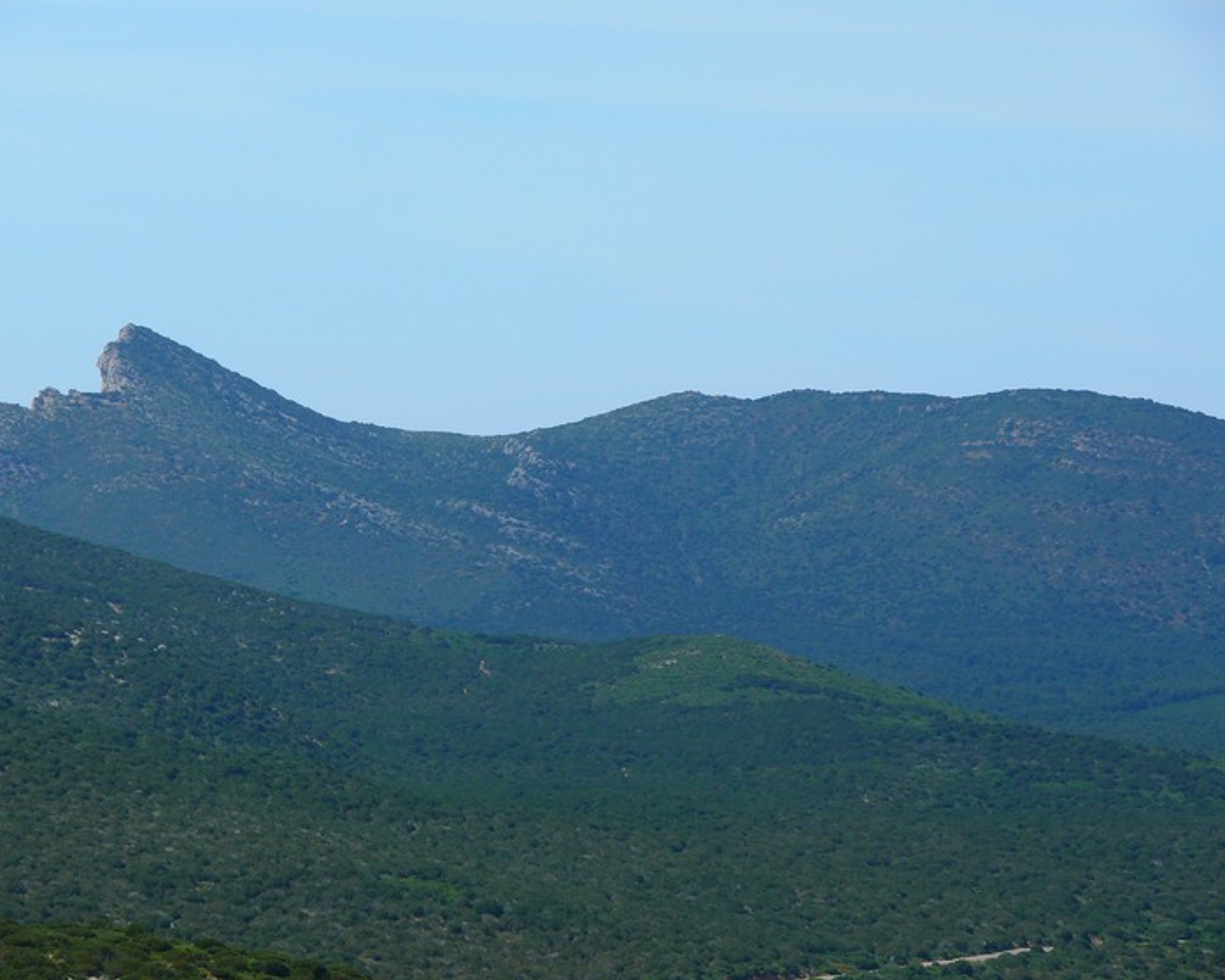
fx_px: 7286
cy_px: 489
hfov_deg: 9.6
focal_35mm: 201
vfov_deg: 7.7
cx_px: 589
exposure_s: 1/200
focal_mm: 40.5
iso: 100
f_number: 5.6
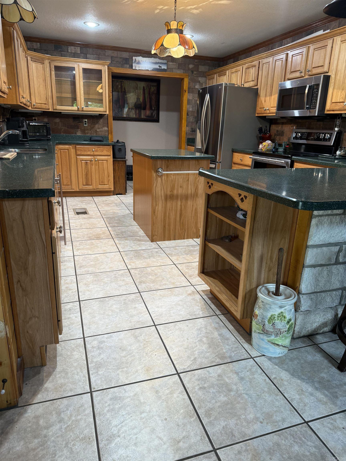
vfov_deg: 71.6
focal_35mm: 24
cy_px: 230
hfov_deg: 56.8
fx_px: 320
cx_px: 173
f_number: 1.78
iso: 125
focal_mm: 6.76
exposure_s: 1/60
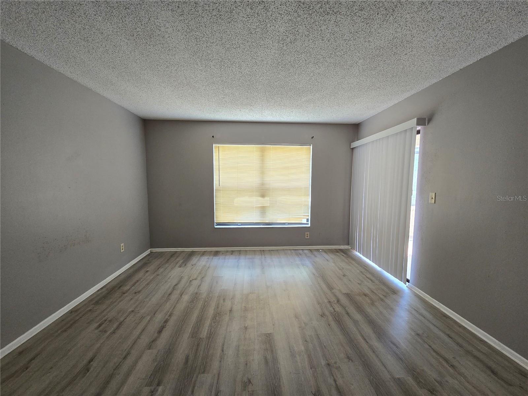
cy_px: 198
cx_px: 264
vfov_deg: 89.9
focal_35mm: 13
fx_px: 198
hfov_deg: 106.2
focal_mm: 2.2
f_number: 2.2
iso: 200
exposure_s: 1/60
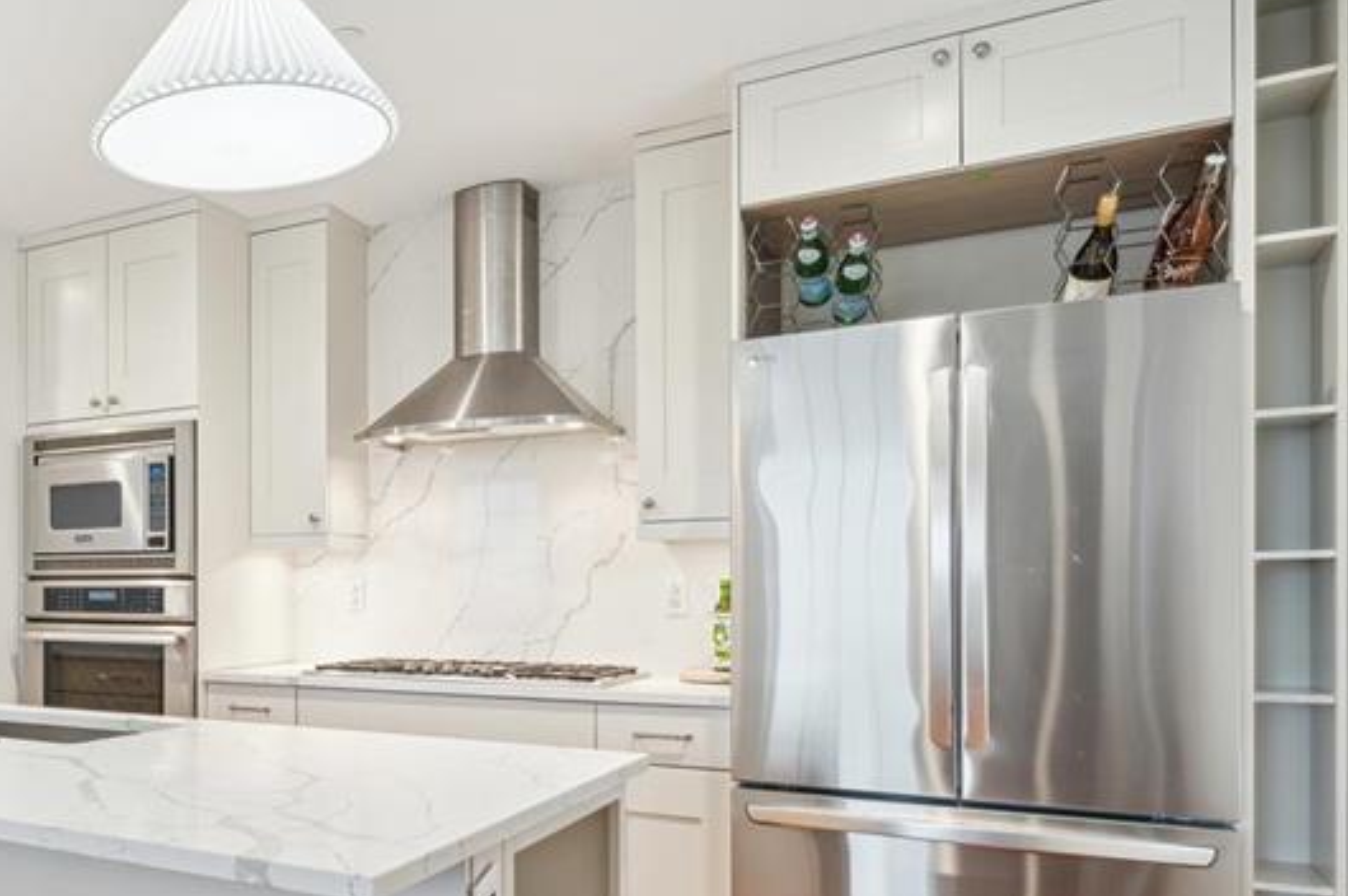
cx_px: 150
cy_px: 599
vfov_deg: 44.2
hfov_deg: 55.7
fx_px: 1085
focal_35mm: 29
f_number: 8
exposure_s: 1/20
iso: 400
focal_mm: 15
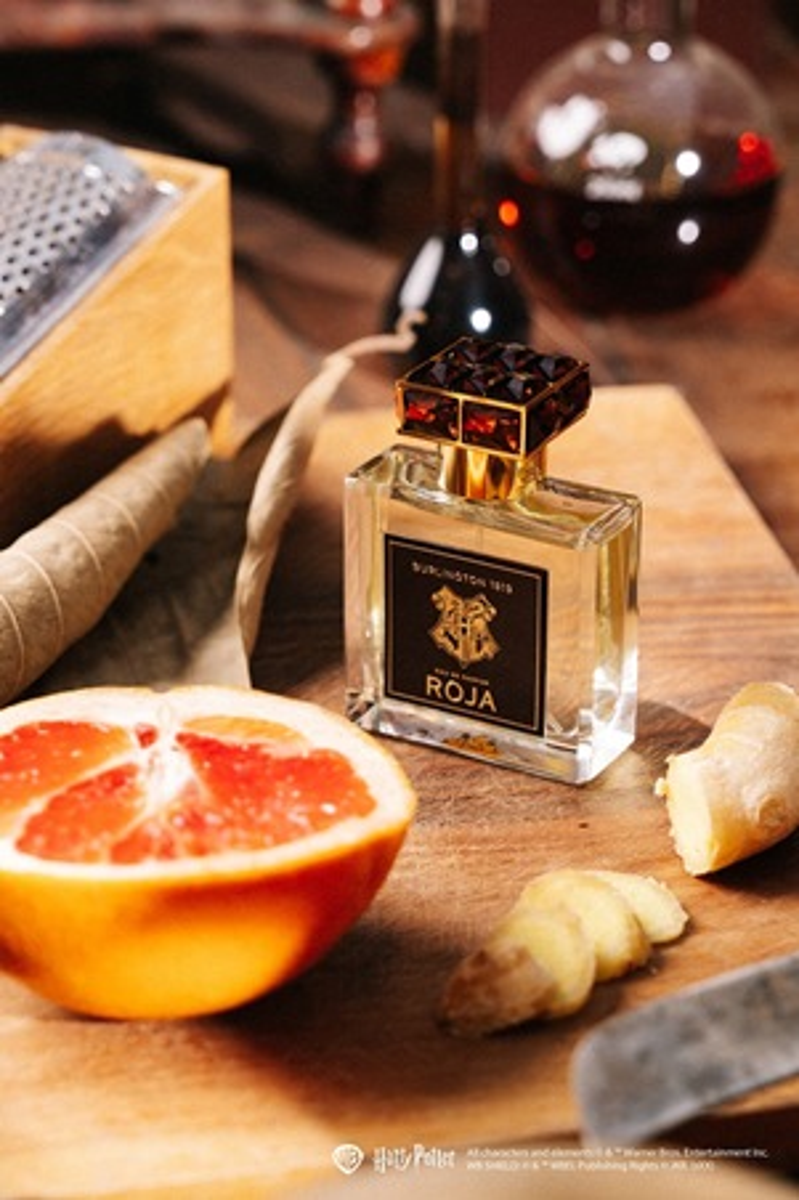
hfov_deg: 13.0
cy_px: 600
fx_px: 3498
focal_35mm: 105
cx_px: 400
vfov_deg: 19.5
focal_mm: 70
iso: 50
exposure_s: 1/250
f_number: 4.5
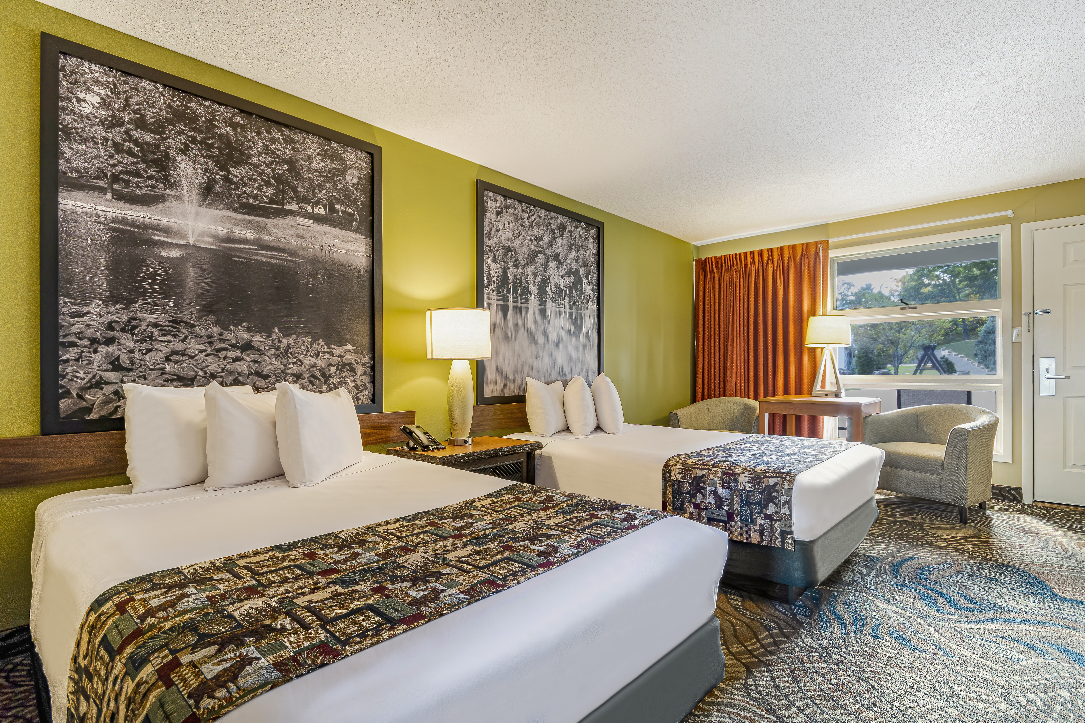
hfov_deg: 92.4
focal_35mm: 17
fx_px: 520
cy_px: 362
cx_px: 542
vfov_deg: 69.7
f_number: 9
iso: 400
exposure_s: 1/2.5
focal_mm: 11.5
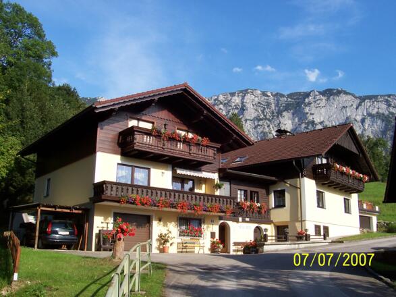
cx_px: 198
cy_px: 148
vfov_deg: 38.7
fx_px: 423
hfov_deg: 50.1
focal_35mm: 37
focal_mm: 5.6
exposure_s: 1/350
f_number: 5.6
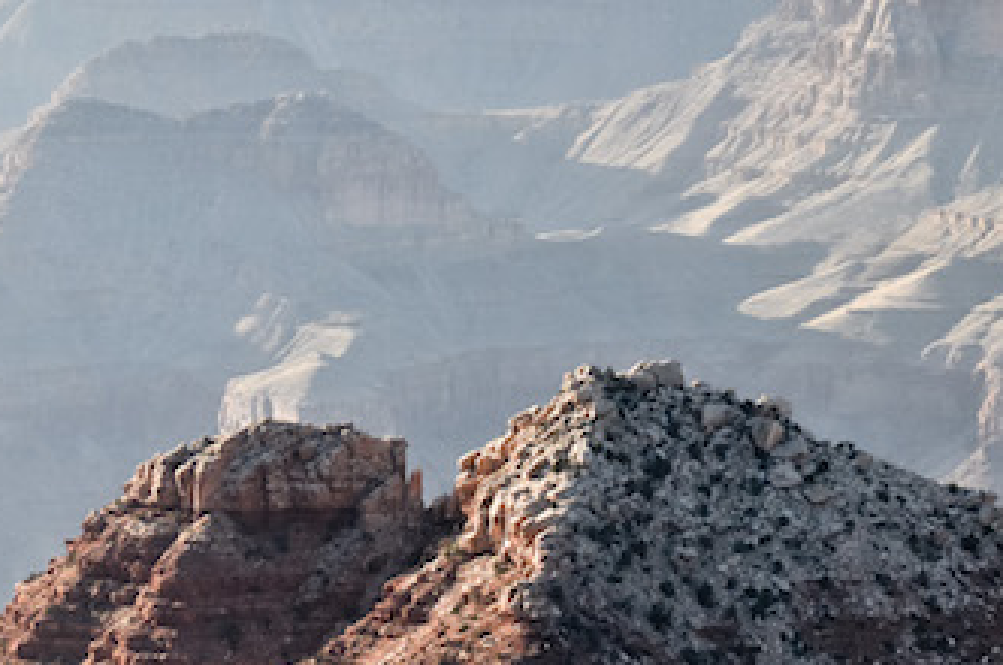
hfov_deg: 8.7
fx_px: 6592
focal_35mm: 237
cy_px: 97
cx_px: 940
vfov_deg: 5.8
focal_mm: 75
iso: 400
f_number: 8
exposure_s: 1/125
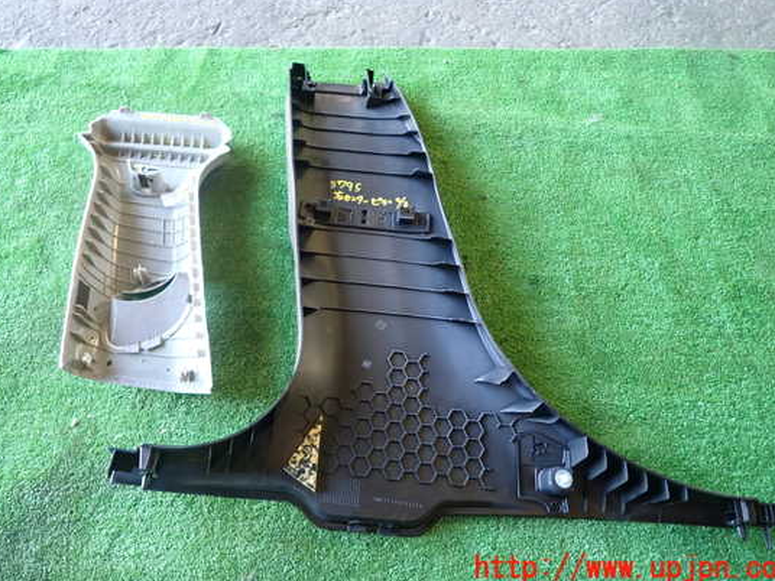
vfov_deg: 49.7
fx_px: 627
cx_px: 367
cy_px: 262
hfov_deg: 63.4
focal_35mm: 28
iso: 250
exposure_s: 1/30
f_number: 2
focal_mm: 4.5
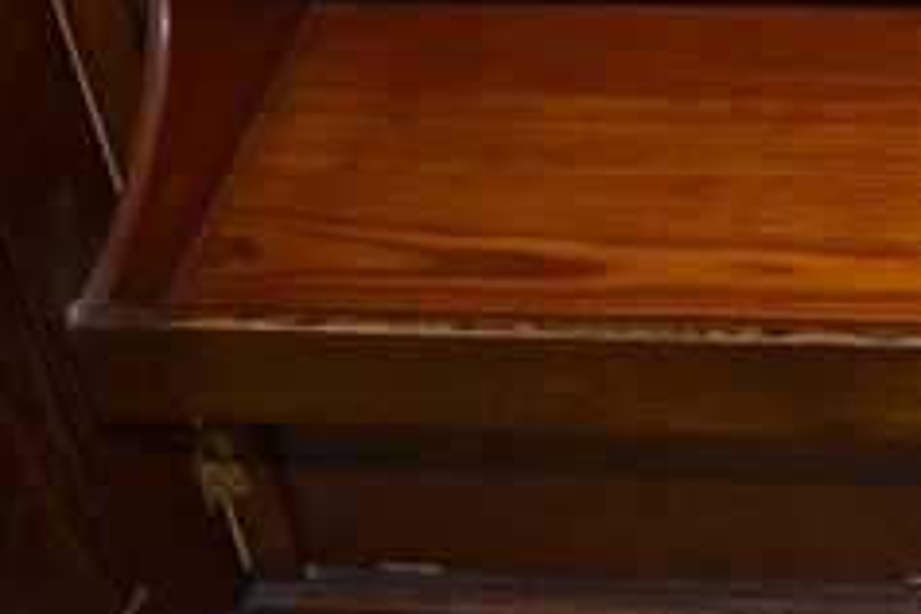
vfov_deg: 14.6
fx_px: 2388
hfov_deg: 20.7
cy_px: 134
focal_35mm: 93
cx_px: 1041
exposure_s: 1/125
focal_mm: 23
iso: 800
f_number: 5.6
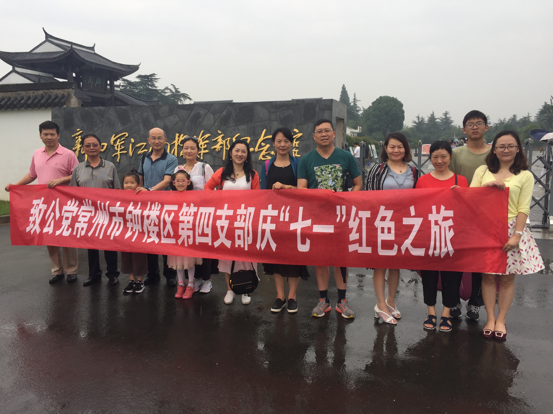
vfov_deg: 48.2
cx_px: 276
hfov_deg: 61.7
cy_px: 207
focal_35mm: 29
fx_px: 463
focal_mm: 4.15
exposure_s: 1/573
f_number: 2.2
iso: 32
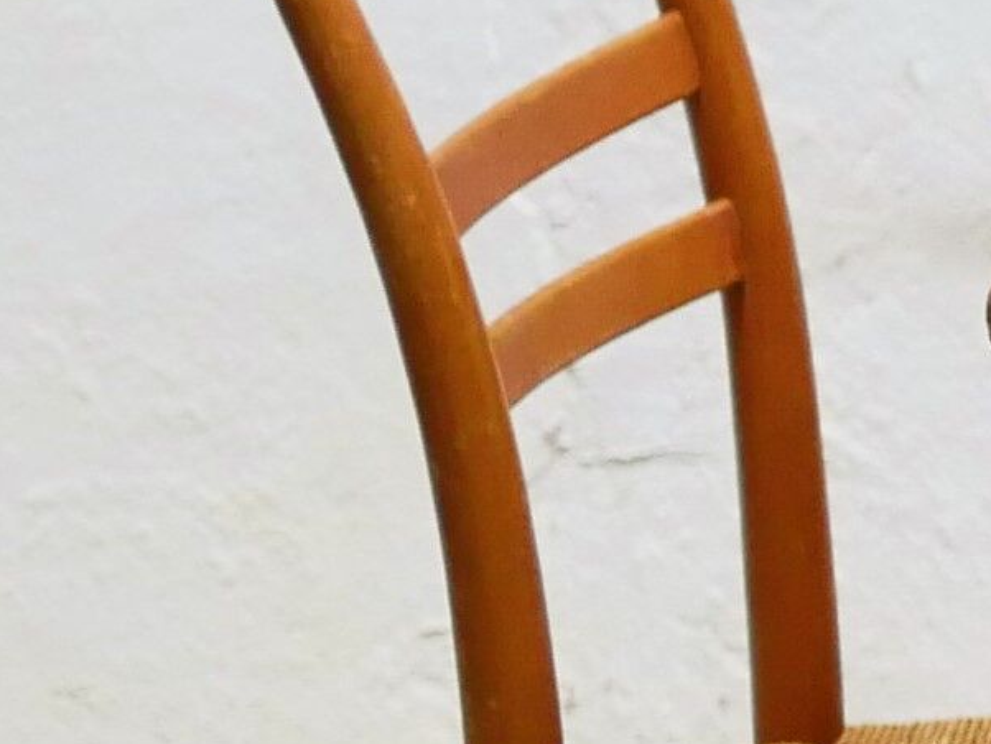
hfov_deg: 6.0
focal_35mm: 305
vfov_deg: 4.9
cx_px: 2958
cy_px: 602
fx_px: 8735
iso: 1000
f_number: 1.7
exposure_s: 1/60
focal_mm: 20
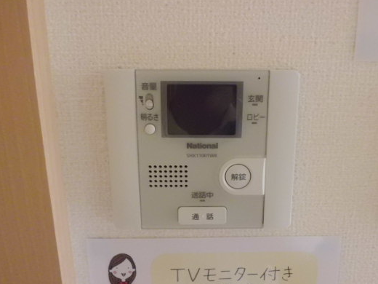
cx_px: 206
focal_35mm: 32
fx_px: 349
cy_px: 166
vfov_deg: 44.0
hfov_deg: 56.7
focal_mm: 4.7
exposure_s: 1/60
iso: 400
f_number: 2.8
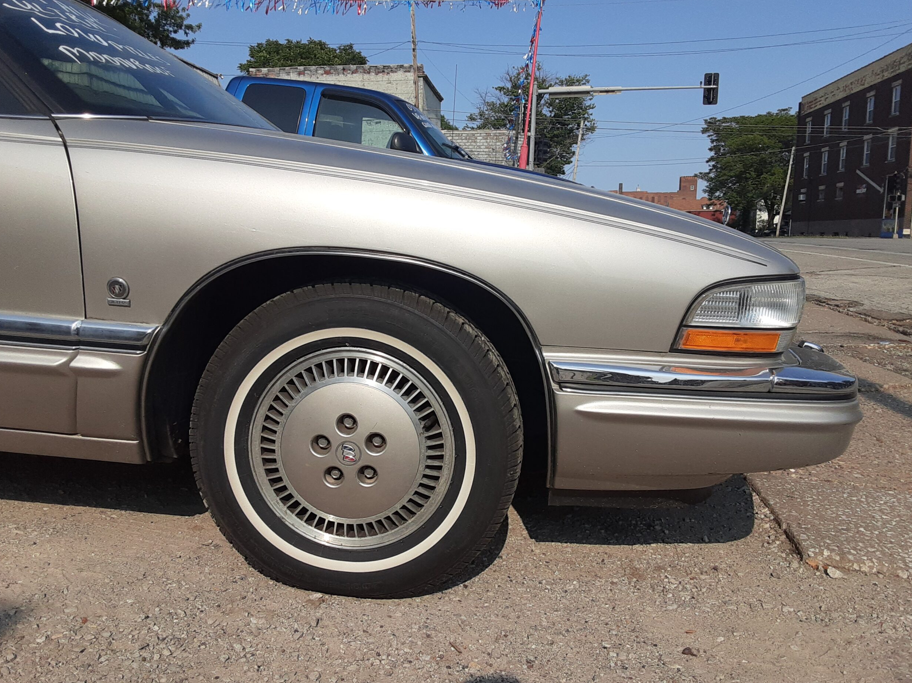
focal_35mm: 28
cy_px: 337
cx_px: 444
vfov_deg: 49.7
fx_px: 738
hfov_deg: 63.4
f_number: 1.9
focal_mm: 2.91
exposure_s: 1/3175
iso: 40
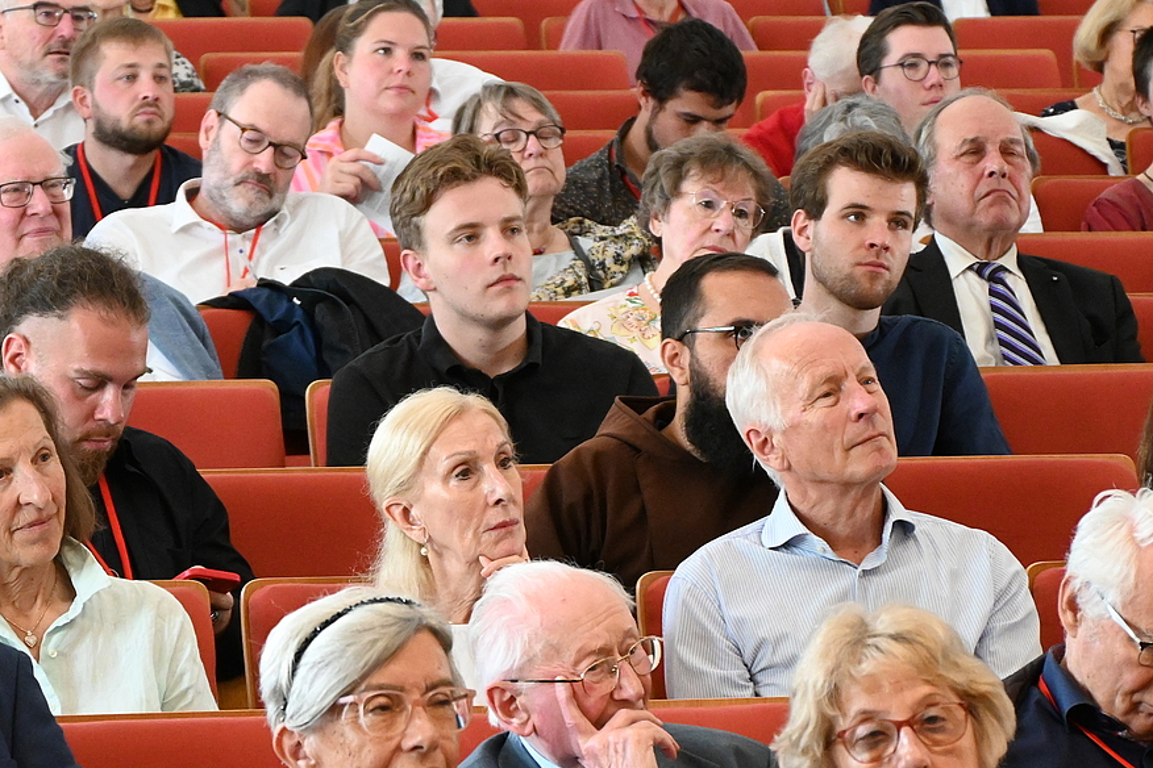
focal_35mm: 204
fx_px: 6533
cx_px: 278
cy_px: 436
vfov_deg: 6.7
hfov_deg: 10.1
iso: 4500
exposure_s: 1/125
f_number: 5.3
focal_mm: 76
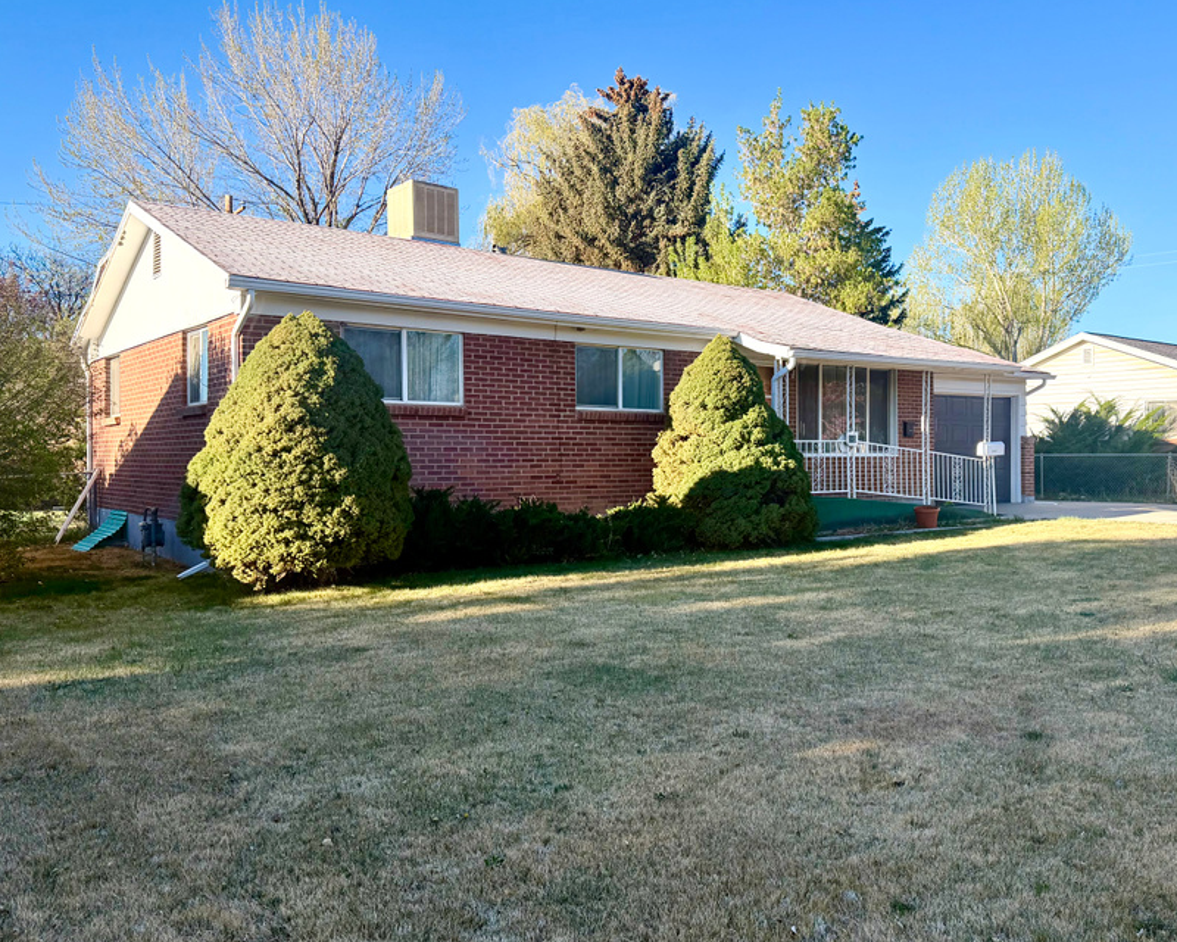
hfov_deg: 58.5
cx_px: 672
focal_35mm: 30
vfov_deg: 48.5
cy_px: 462
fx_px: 1045
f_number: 1.78
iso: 100
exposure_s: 1/2232
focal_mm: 6.76
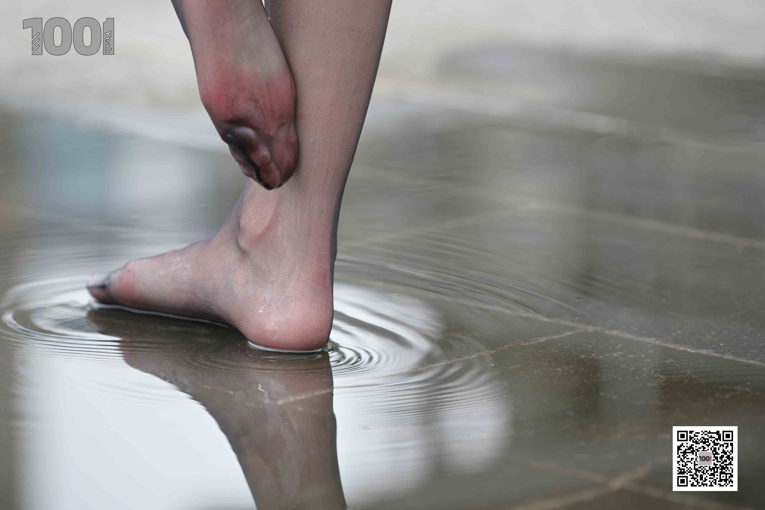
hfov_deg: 10.3
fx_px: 4250
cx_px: 382
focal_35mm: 200
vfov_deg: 6.9
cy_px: 255
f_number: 4
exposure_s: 1/320
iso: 200
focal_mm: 200
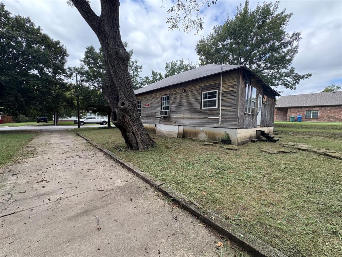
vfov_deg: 85.7
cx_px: 171
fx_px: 138
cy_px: 128
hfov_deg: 102.1
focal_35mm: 14
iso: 64
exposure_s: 1/451
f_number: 2.2
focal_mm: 2.22
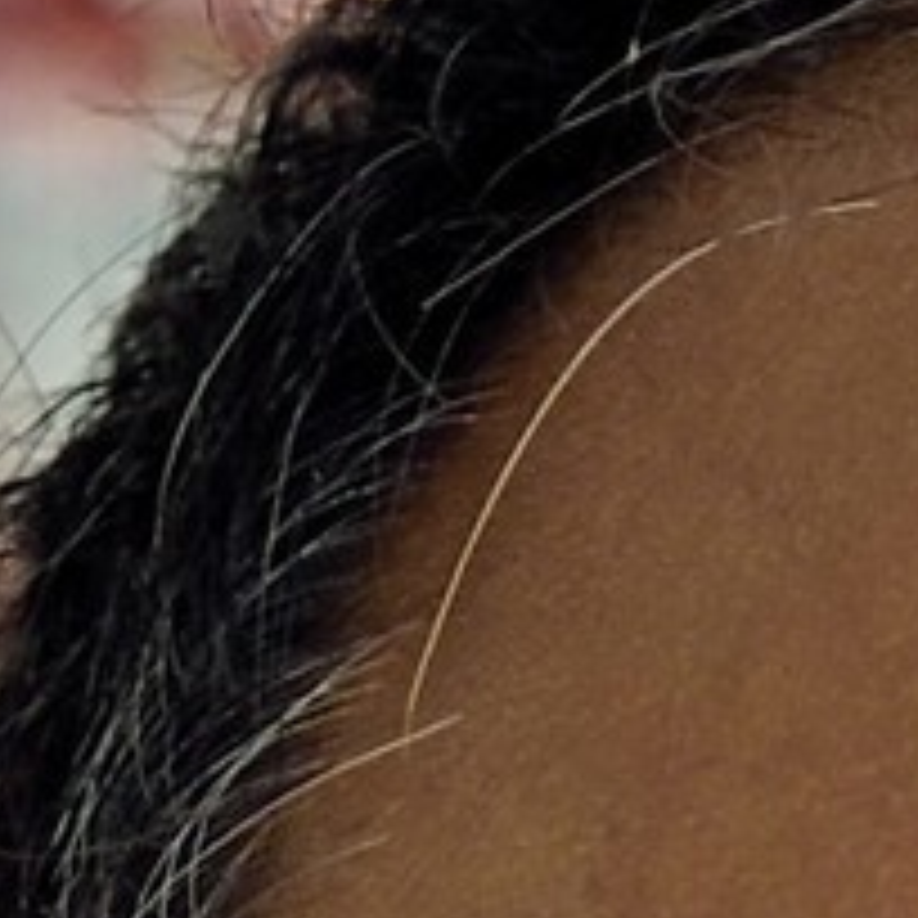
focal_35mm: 600
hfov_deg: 2.9
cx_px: 1989
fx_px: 18002
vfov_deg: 2.8
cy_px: 4014
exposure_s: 1/125
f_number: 6.3
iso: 400
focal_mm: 60
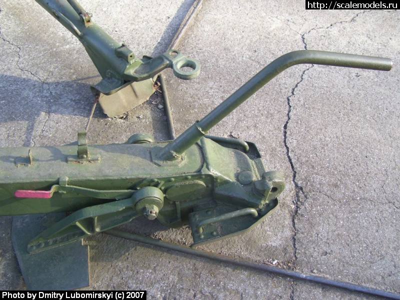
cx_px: 200
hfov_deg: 50.1
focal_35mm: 37
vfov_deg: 38.7
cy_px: 150
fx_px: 428
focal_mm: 6
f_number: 2.7
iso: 80
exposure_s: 1/180
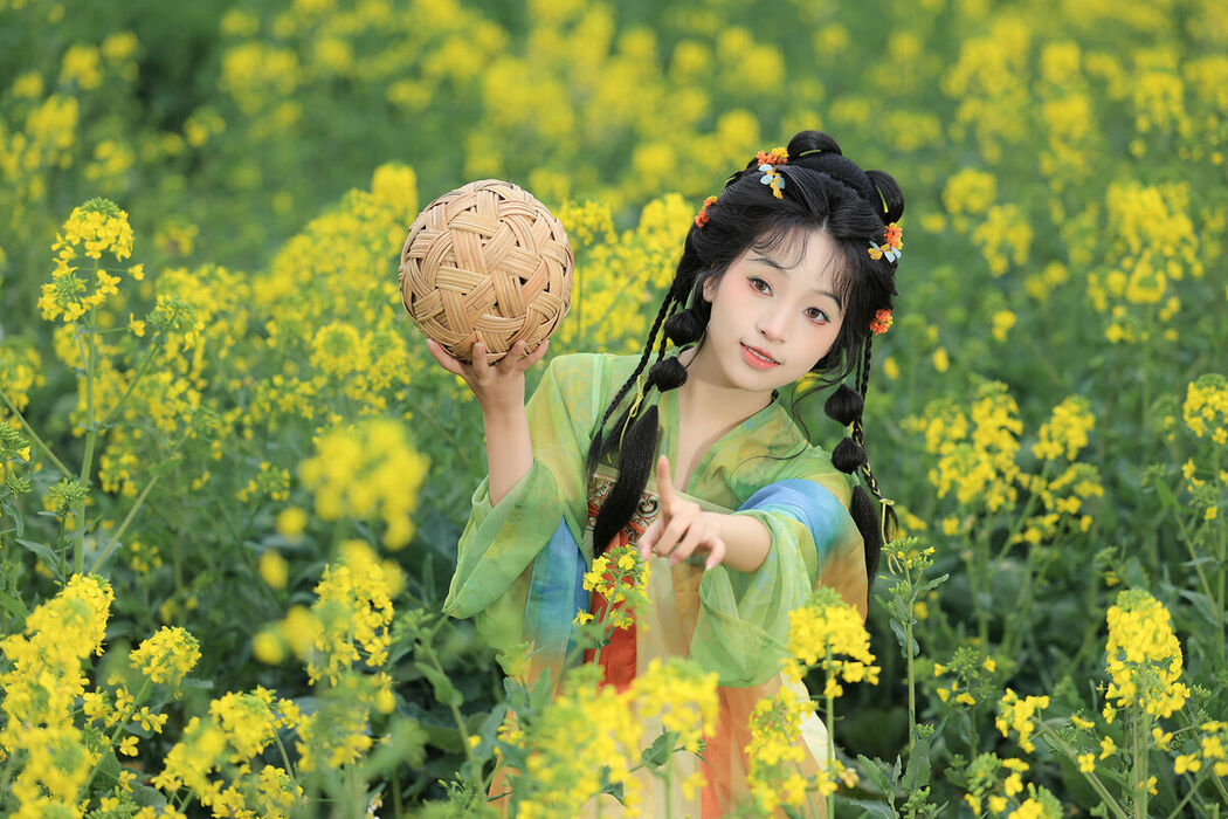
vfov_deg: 11.5
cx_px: 614
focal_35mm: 119
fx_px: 4059
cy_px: 410
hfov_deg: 17.2
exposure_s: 1/400
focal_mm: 119
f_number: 2.8
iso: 400
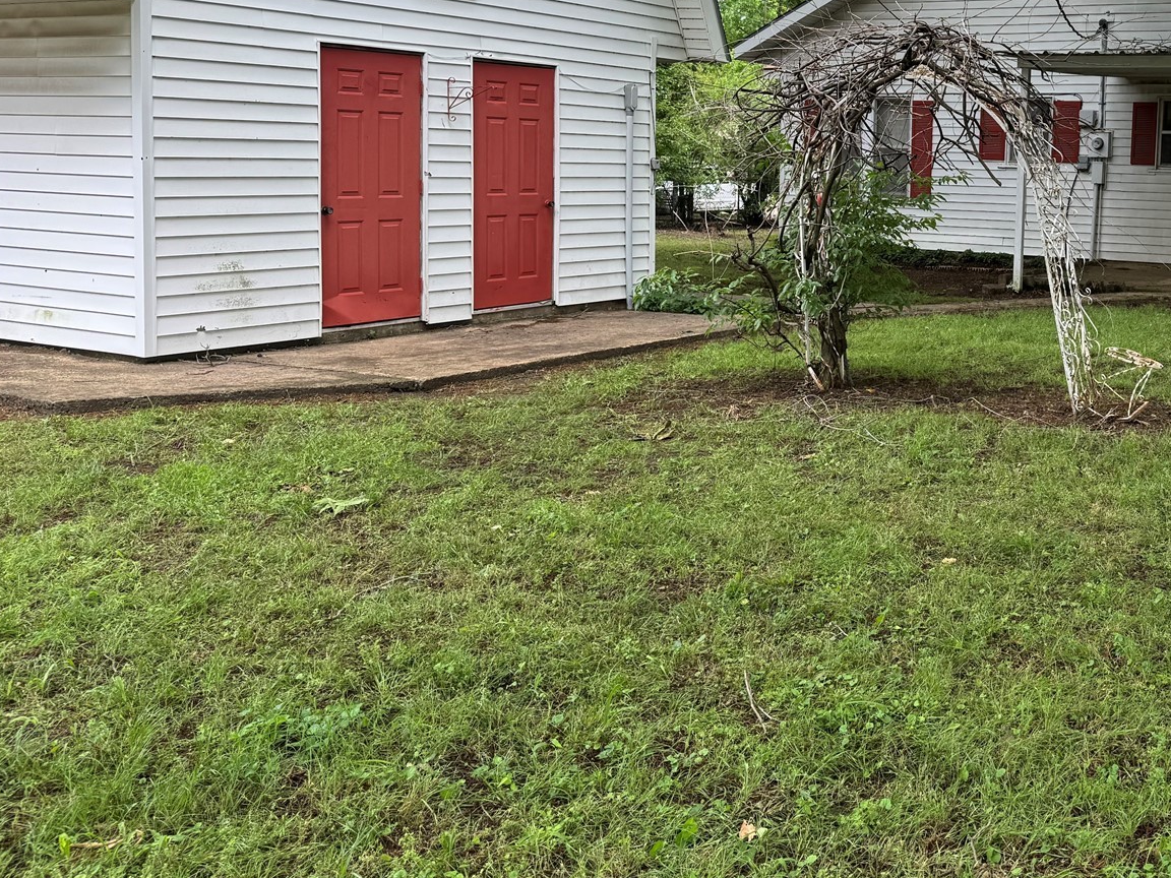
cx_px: 968
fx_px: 1353
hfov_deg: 44.1
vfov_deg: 35.3
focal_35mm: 40
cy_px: 234
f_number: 1.78
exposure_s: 1/582
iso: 80
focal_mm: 6.76
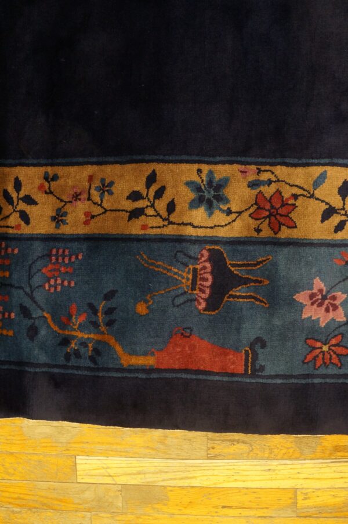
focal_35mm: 27
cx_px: 174
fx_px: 392
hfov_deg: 47.8
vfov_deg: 67.4
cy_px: 262
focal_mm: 18
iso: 2000
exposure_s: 1/60
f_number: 4
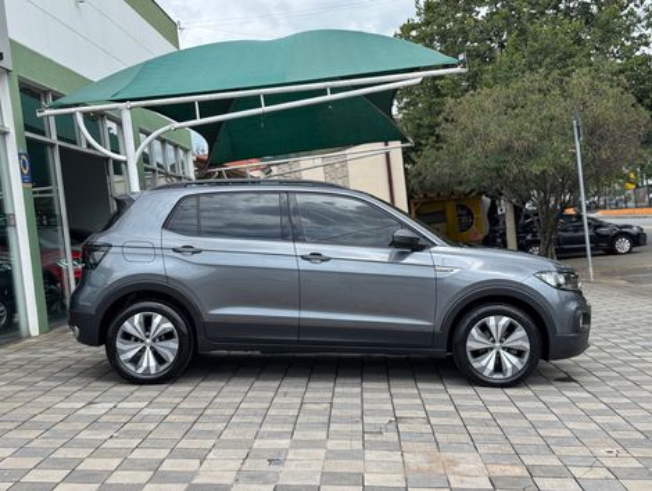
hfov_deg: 39.6
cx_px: 326
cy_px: 246
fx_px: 905
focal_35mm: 48
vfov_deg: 30.3
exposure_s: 1/2331
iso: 64
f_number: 1.78
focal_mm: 6.76
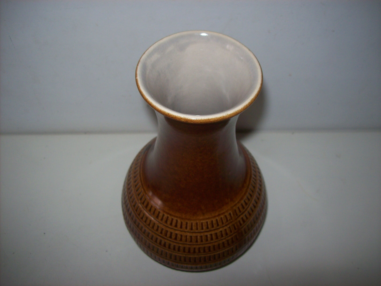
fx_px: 396
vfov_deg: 39.6
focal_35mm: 36
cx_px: 190
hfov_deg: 51.4
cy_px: 143
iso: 80
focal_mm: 6
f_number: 2.7
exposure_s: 1/64
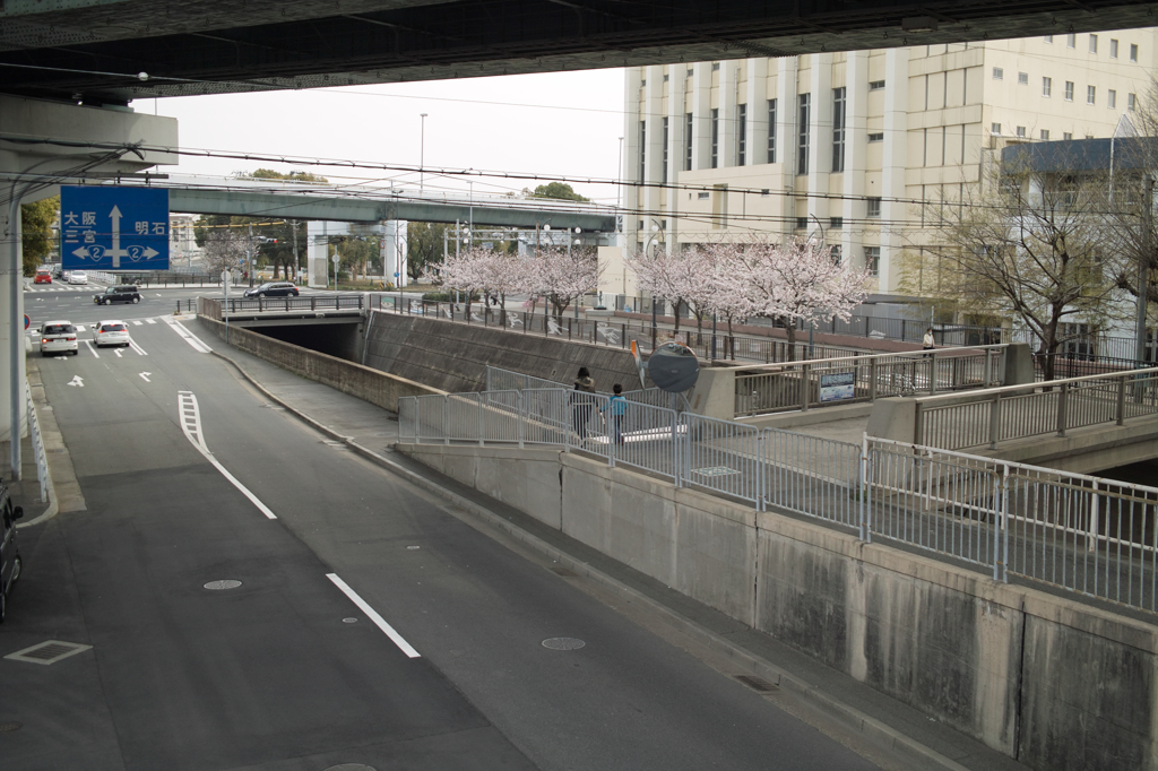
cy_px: 386
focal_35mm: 41
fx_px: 1318
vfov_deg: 32.6
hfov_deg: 47.4
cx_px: 579
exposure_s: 1/400
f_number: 2.8
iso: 100
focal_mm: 24.2
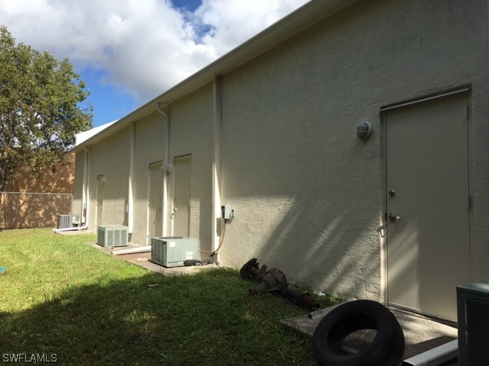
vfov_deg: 48.2
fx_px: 410
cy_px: 183
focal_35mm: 29
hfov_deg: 61.7
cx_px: 244
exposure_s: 1/1479
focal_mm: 4.15
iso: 25
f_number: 2.2
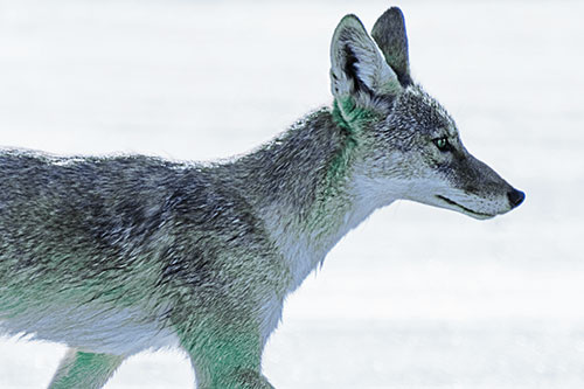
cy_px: 194
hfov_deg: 1.7
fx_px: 19459
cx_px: 292
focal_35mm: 1200
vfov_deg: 1.1
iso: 800
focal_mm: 1200
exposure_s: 1/1250
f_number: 13
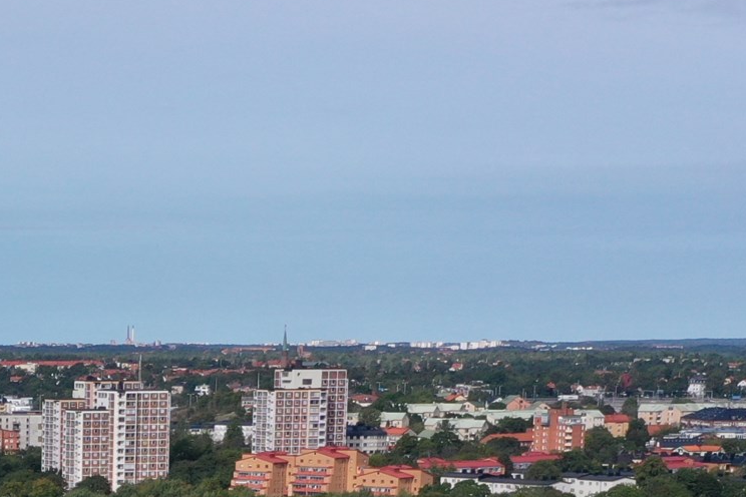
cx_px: -161
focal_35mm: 122
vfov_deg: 10.4
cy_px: 971
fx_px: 2528
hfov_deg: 16.1
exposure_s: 1/800
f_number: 5
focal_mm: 10.26
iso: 100
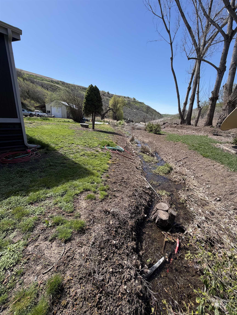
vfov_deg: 102.1
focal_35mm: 14
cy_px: 158
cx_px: 118
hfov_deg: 85.7
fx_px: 128
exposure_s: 1/770
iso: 40
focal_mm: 2.22
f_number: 2.2
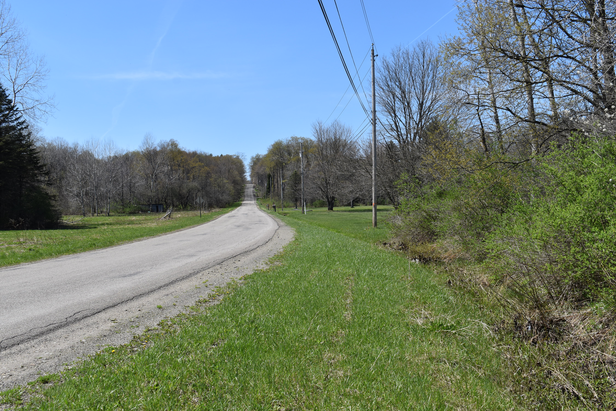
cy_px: 206
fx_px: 693
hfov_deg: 47.9
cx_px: 308
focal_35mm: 40
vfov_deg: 33.0
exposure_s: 1/400
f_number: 10
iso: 200
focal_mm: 27
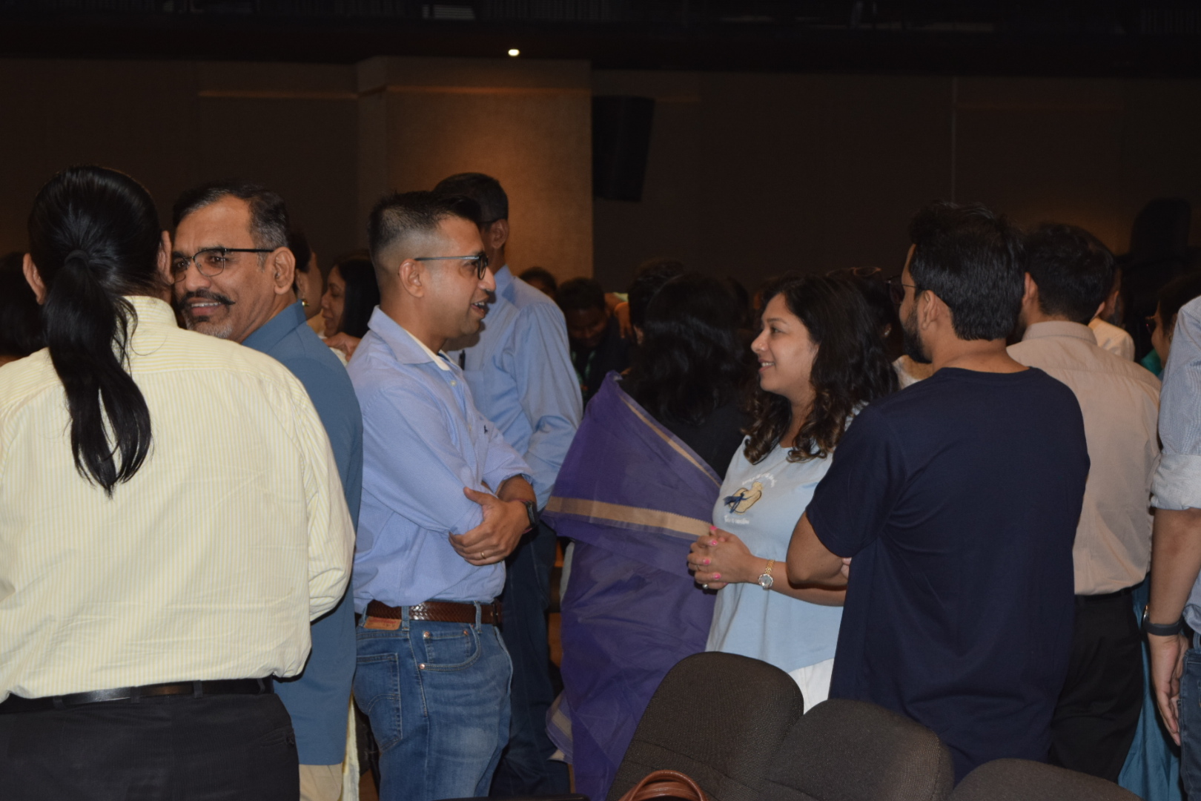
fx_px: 2752
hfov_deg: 24.6
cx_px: 600
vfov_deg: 16.6
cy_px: 400
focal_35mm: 82
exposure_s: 1/60
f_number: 5.6
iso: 800
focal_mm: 55
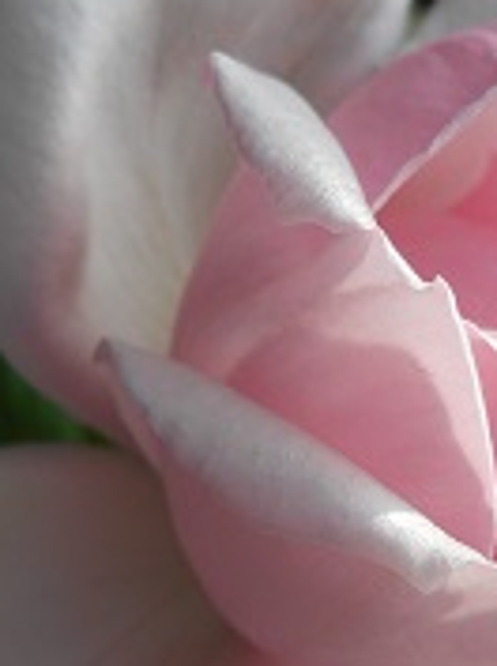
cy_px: 515
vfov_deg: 25.3
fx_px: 1460
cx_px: 288
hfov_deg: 19.3
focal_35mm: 76
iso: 80
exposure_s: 1/400
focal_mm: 4.7
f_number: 3.4
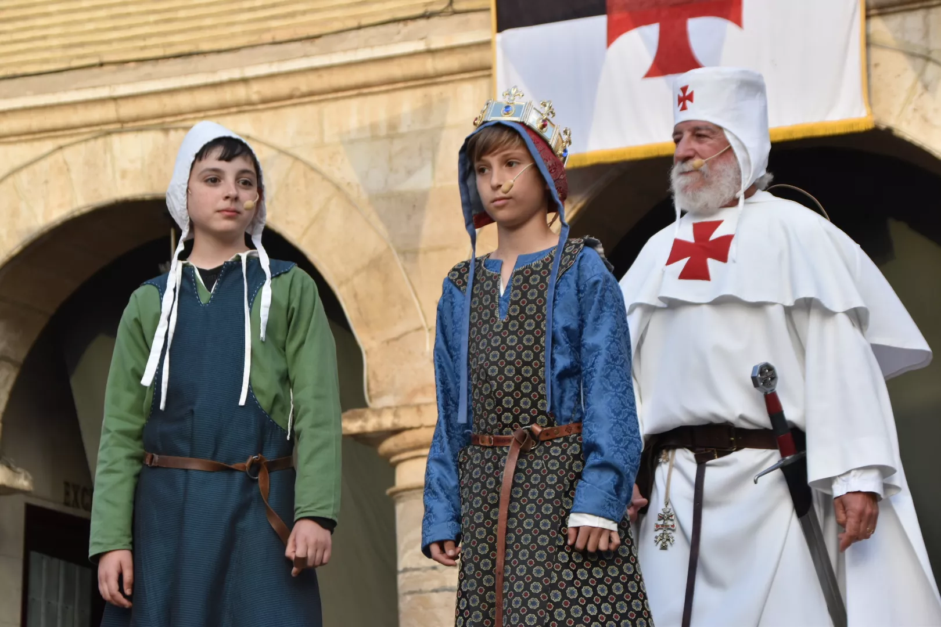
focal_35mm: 112
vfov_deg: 12.2
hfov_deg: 18.2
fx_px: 2940
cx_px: 470
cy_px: 314
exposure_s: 1/200
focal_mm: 75
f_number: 7.1
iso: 400
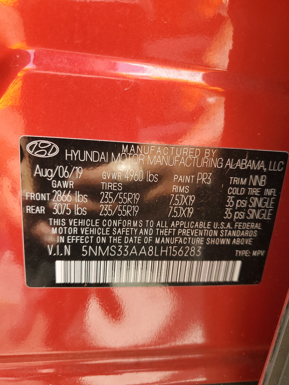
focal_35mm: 26
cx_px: 144
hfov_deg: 53.1
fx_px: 289
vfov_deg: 67.3
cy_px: 192
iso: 50
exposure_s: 1/189
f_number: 1.5
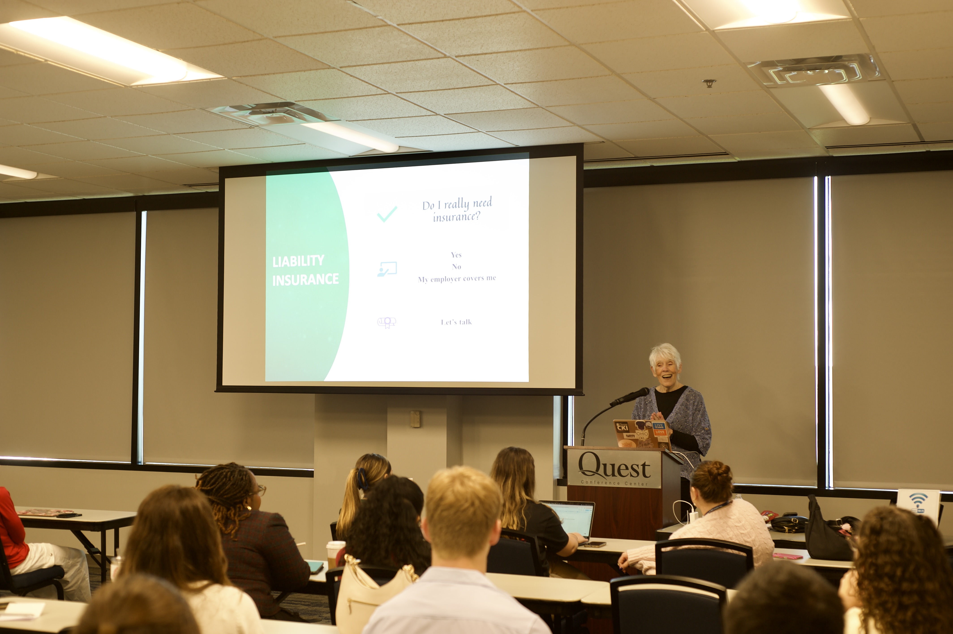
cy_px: 317
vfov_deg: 27.0
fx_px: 1323
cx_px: 476
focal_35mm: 50
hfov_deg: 39.6
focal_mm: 50
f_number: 4
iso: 250
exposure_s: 1/15
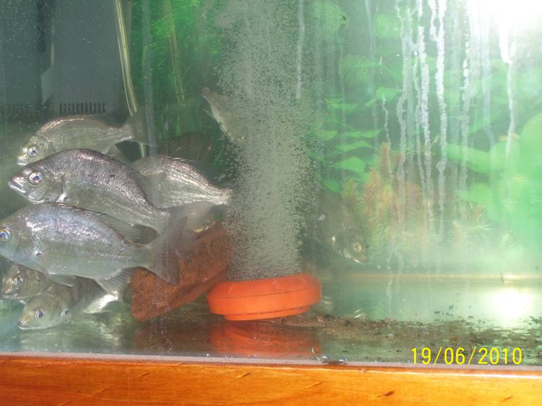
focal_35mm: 82
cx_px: 271
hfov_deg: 23.8
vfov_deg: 18.0
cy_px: 203
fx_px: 1284
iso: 80
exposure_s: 1/90
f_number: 4.1
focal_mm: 13.5
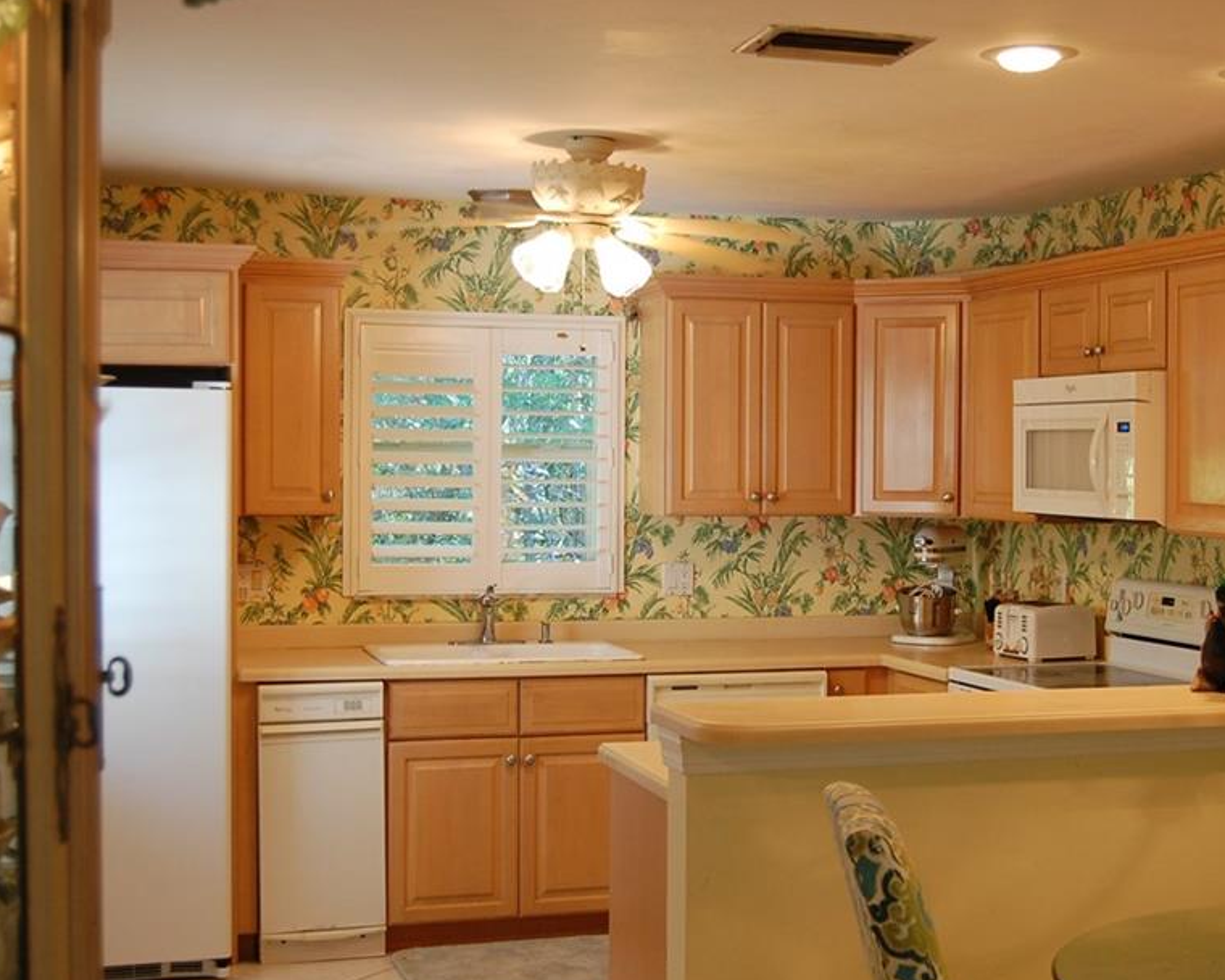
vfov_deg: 28.6
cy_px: 514
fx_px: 1922
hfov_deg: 35.2
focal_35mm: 53
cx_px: 741
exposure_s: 1/30
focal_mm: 28
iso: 560
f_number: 4.2
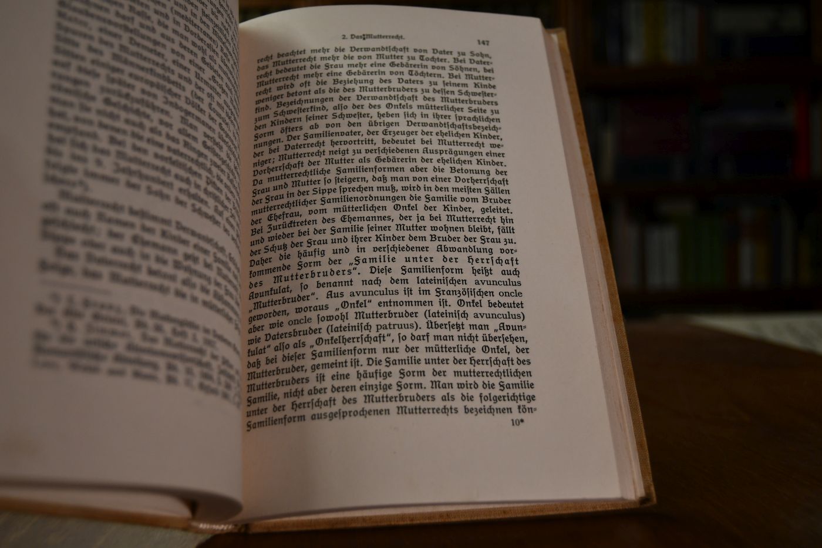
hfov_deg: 49.6
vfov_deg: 34.2
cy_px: 274
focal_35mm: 39
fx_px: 890
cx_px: 411
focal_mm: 26
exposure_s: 1/250
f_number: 4
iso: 560
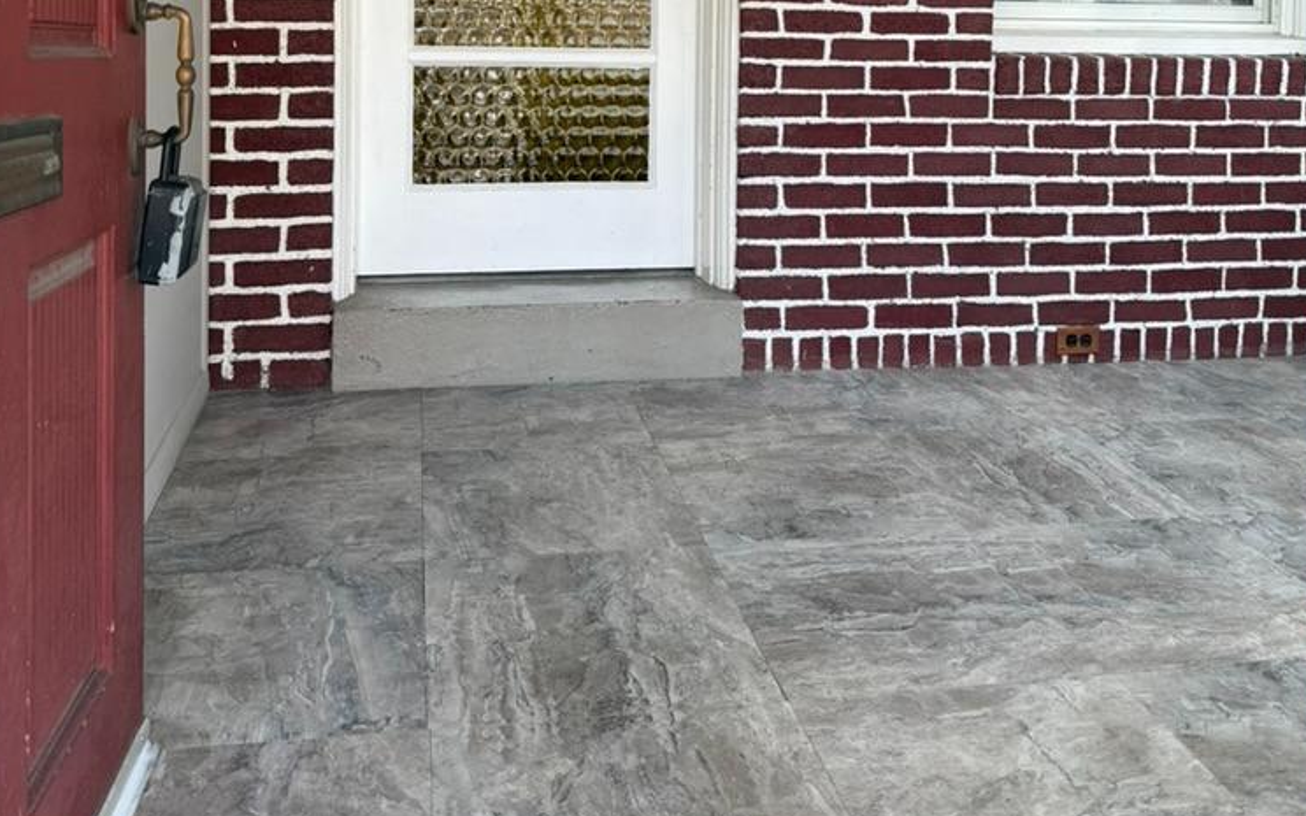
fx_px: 1246
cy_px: 54
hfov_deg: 55.3
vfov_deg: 33.9
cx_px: 653
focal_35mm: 35
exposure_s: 1/203
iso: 64
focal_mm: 6.76
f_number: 1.78
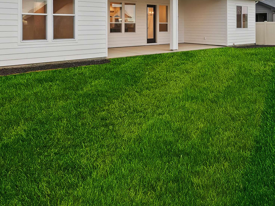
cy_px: 19
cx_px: 126
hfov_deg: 59.9
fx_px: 238
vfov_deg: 42.7
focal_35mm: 30
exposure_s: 1/10
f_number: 11
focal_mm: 10
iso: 320
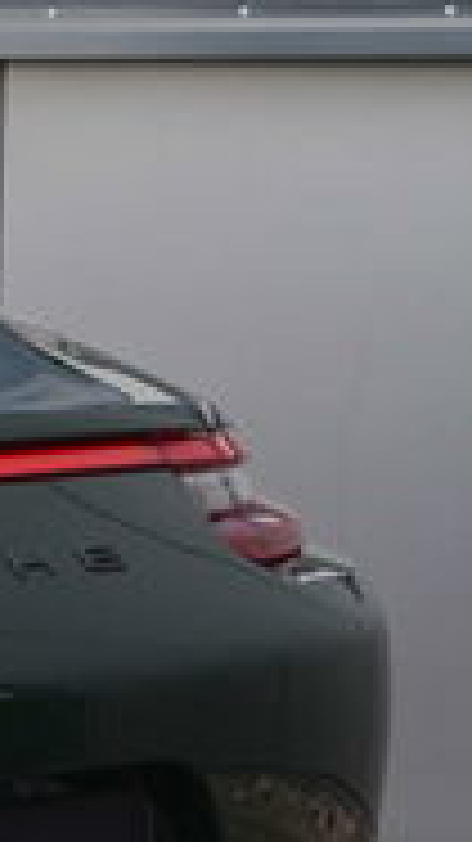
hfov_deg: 5.0
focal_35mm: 225
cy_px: 657
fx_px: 5016
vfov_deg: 9.6
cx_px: -1245
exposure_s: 1/60
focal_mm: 35
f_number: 10
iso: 250
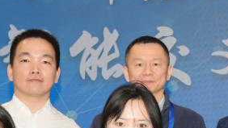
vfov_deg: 6.7
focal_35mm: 181
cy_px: 112
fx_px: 1095
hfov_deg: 11.7
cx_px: 264
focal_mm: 30.5
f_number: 4
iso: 160
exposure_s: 1/125
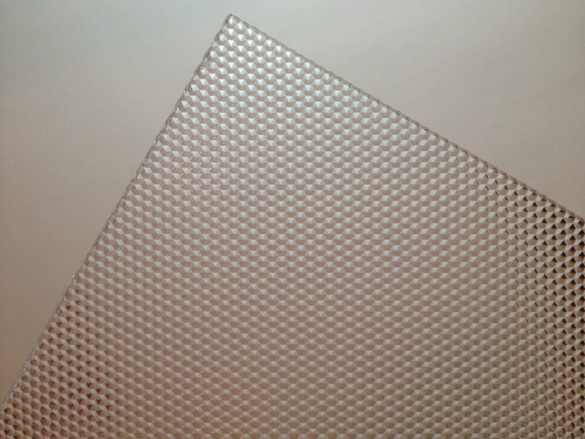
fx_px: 591
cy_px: 220
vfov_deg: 40.7
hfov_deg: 52.6
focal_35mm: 35
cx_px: 292
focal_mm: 4.28
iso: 100
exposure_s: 1/20
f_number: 2.4
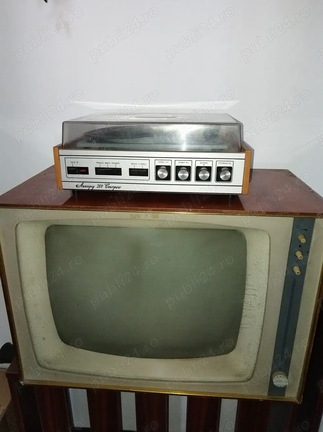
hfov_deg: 53.0
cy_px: 216
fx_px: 324
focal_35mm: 26
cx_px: 162
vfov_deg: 67.3
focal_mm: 4.95
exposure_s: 1/100
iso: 2217
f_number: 1.9
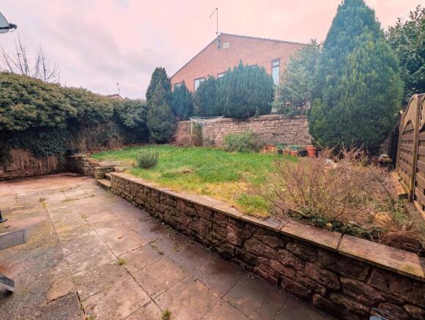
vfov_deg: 90.1
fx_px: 160
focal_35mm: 13
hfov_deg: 106.1
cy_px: 160
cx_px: 212
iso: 49
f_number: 2.2
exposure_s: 1/1208
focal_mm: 1.95
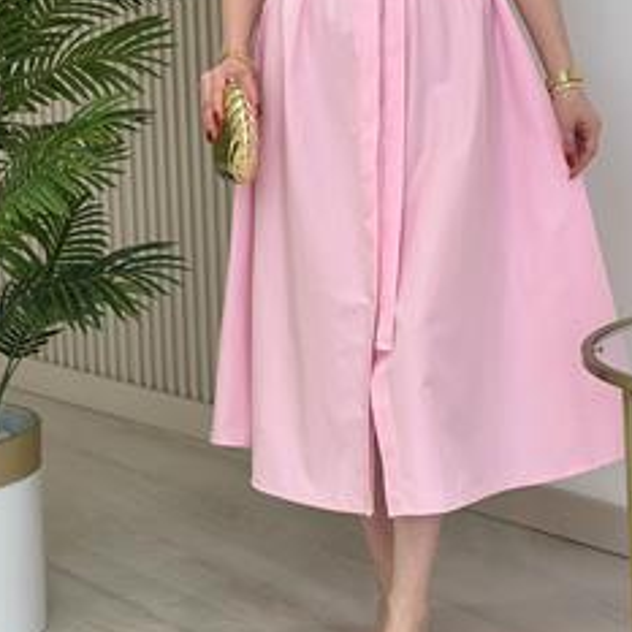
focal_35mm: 97
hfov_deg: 17.9
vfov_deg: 17.6
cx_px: 418
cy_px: 42
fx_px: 2004
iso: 80
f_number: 1.78
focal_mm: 6.86
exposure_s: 1/402
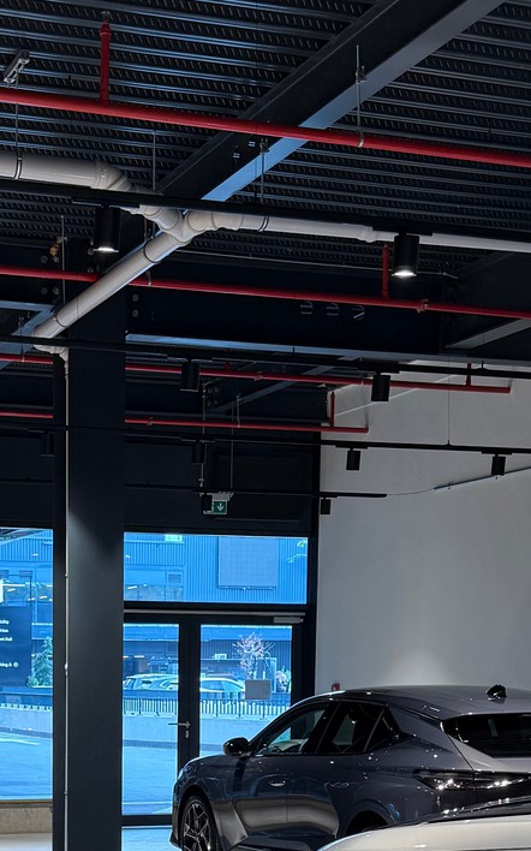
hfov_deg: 18.7
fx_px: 1599
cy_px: 817
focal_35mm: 69
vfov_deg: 28.3
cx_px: 96
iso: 80
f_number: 1.78
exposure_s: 1/100
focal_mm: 6.76
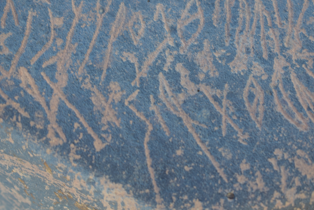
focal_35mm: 97
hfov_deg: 21.1
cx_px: 160
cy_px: 91
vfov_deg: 14.2
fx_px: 842
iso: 200
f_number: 5.6
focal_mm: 55
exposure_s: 1/80
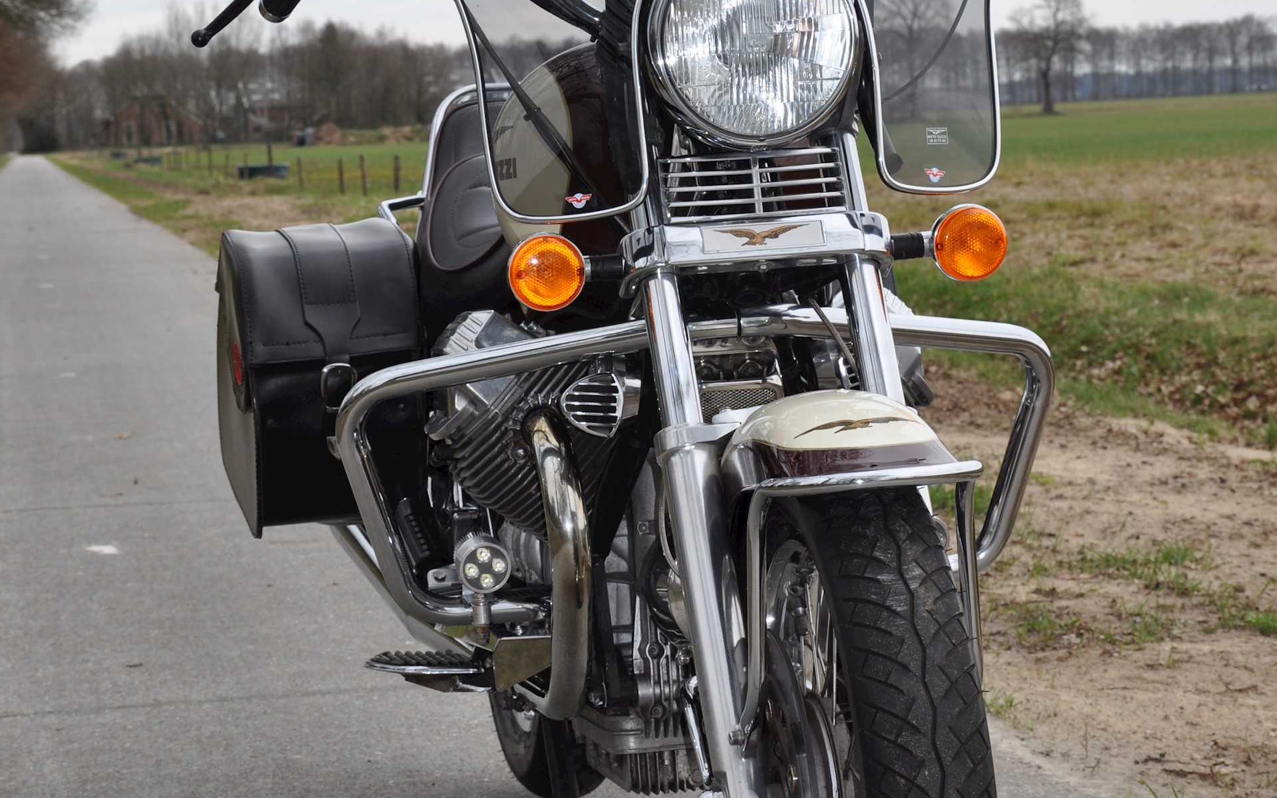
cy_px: 295
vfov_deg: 13.5
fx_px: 3376
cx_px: 640
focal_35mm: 97
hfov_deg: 21.4
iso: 200
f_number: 9
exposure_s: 1/200
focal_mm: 42
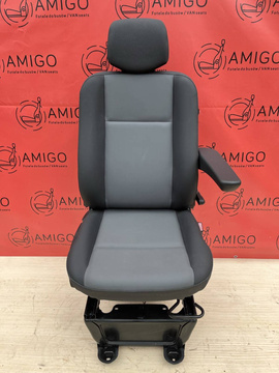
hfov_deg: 53.1
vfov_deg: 67.3
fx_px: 279
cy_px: 186
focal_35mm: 26
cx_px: 140
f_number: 1.6
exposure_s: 1/550
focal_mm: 5.1
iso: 50
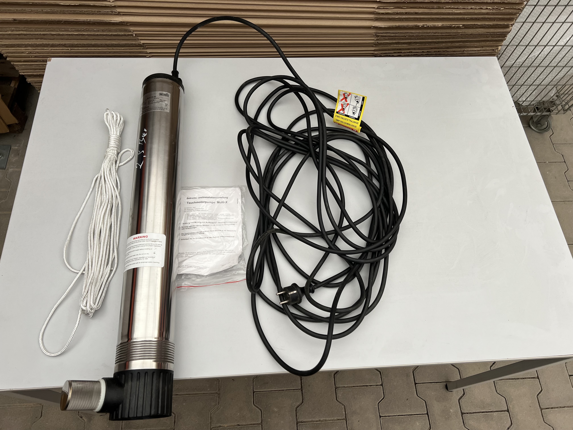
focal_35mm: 26
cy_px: 215
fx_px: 430
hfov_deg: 67.3
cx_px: 286
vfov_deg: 53.1
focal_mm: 5.7
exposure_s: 1/121
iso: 64
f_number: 1.5
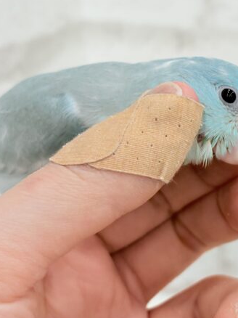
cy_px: 147
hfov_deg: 19.0
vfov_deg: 25.7
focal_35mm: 76
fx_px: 697
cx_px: 217
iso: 80
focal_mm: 5.96
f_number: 1.6
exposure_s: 1/100
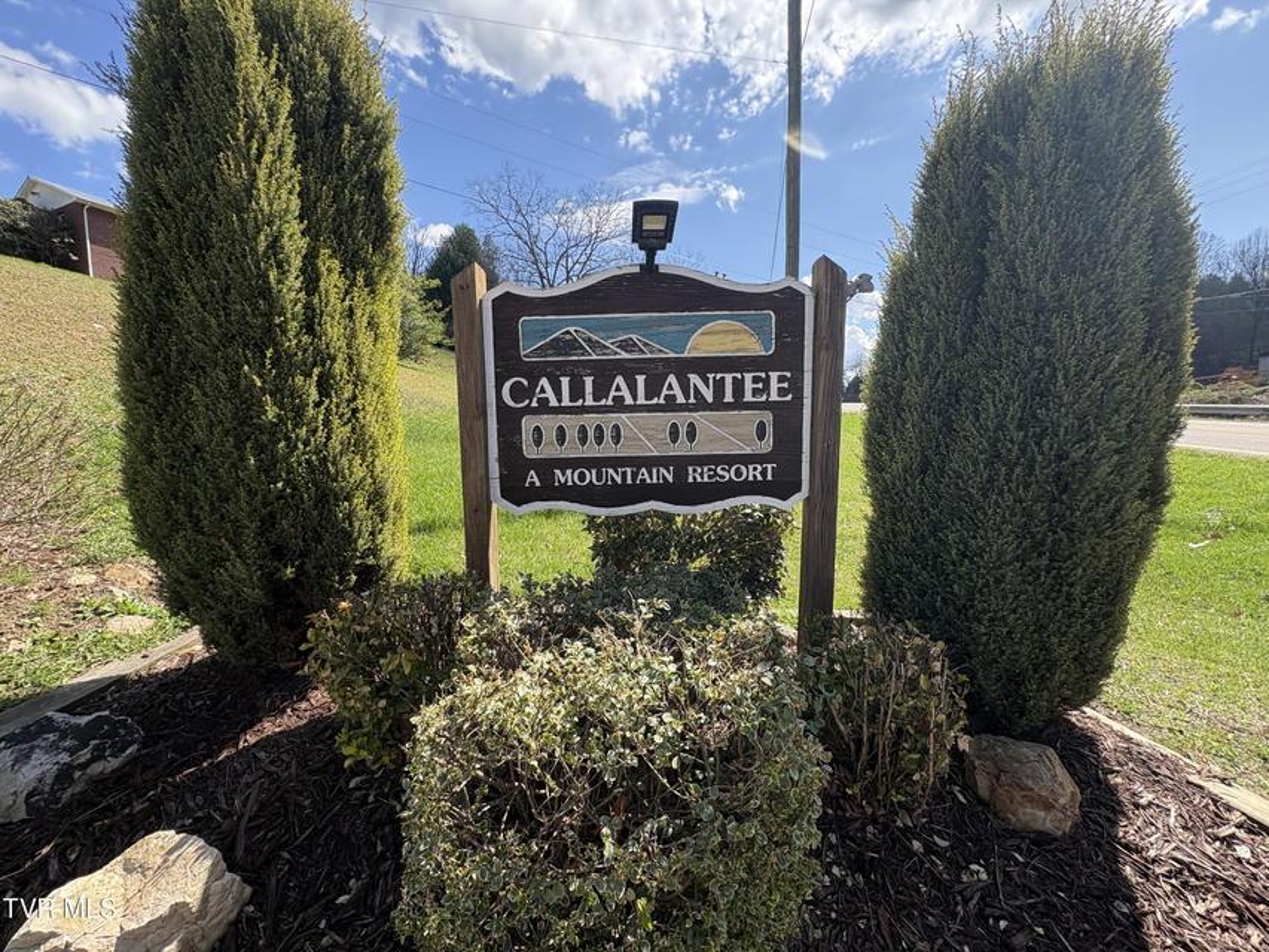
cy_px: 476
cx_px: 634
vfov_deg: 85.7
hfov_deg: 102.1
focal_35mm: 14
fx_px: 513
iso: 64
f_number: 2.2
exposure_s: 1/910
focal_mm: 2.22
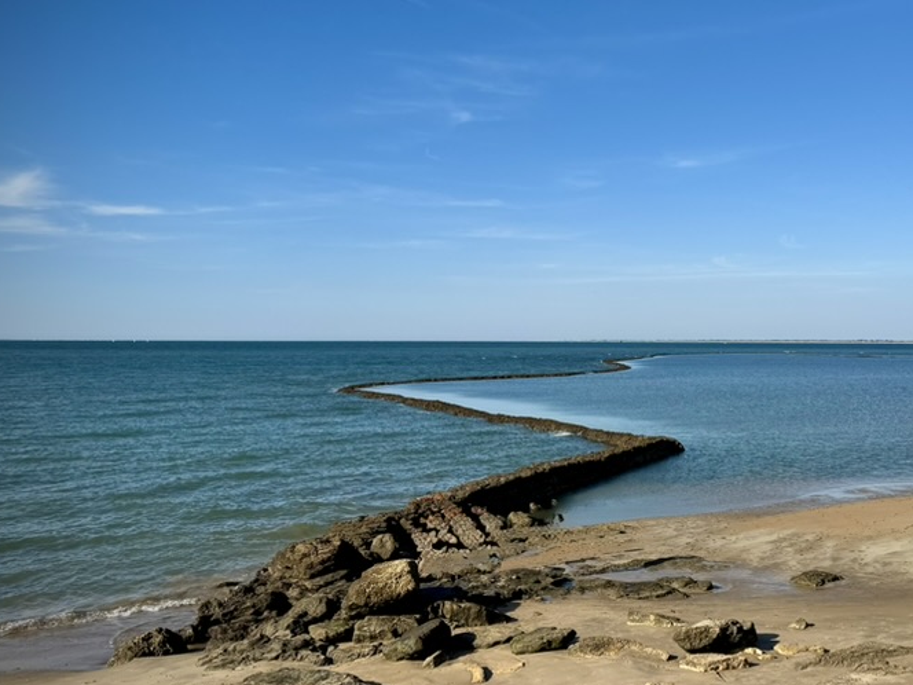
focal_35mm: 37
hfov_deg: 48.9
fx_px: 976
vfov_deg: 38.6
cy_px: 297
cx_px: 642
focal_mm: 6.76
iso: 80
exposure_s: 1/6410
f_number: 1.78
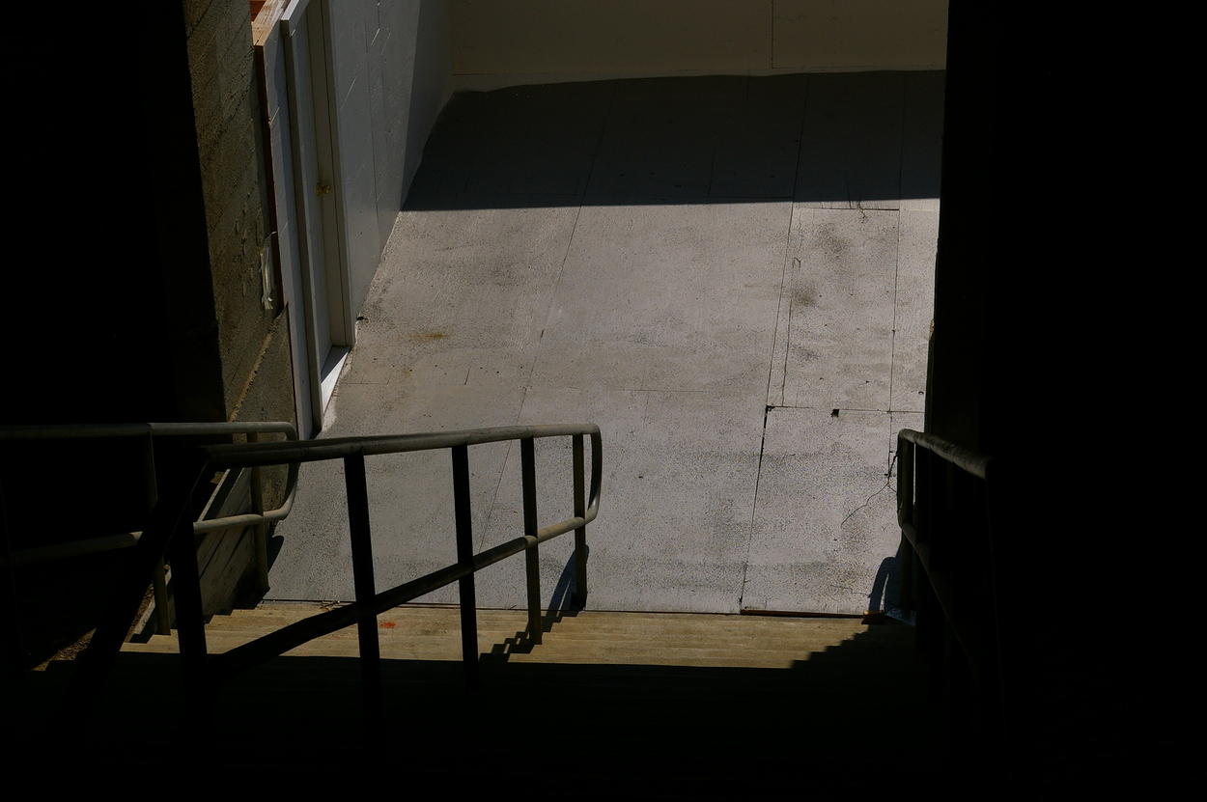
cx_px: 604
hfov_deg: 24.6
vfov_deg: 16.5
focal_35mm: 82
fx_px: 2763
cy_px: 401
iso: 200
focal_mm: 55
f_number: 16
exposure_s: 1/500
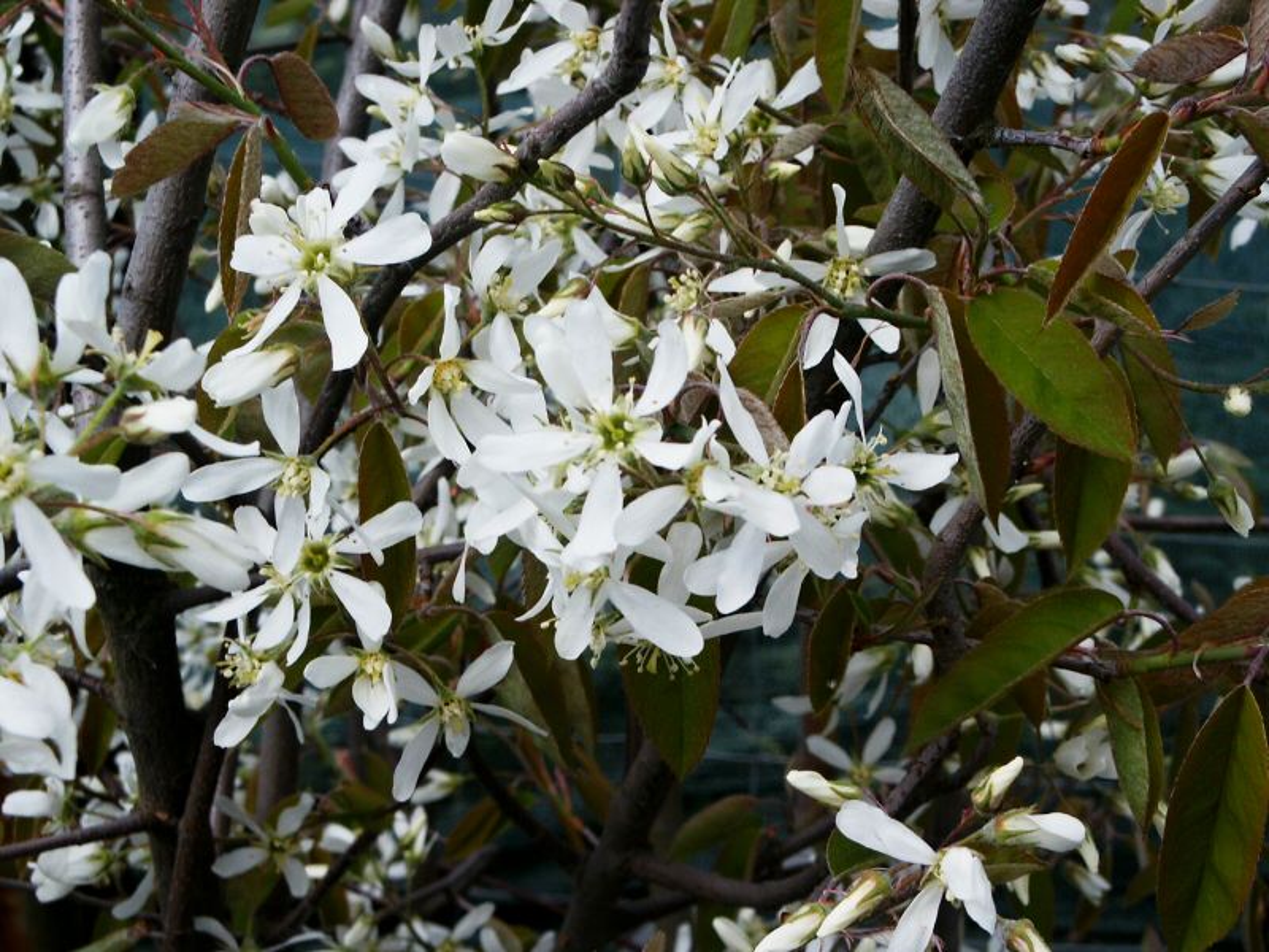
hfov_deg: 25.0
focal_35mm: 78
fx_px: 2859
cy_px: 476
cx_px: 634
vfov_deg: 18.9
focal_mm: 15.5
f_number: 8
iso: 64
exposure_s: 1/125
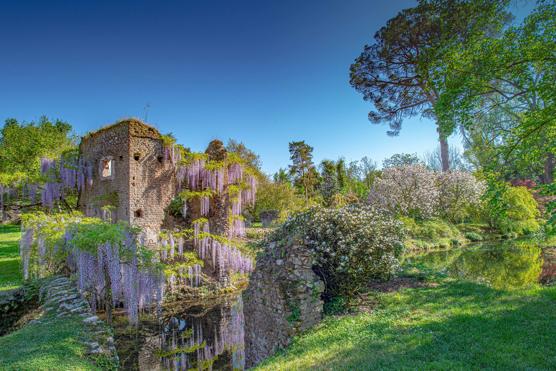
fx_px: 309
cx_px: 260
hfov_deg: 83.8
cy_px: 173
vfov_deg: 61.9
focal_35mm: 20
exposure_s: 1/50
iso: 160
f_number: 16
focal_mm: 18
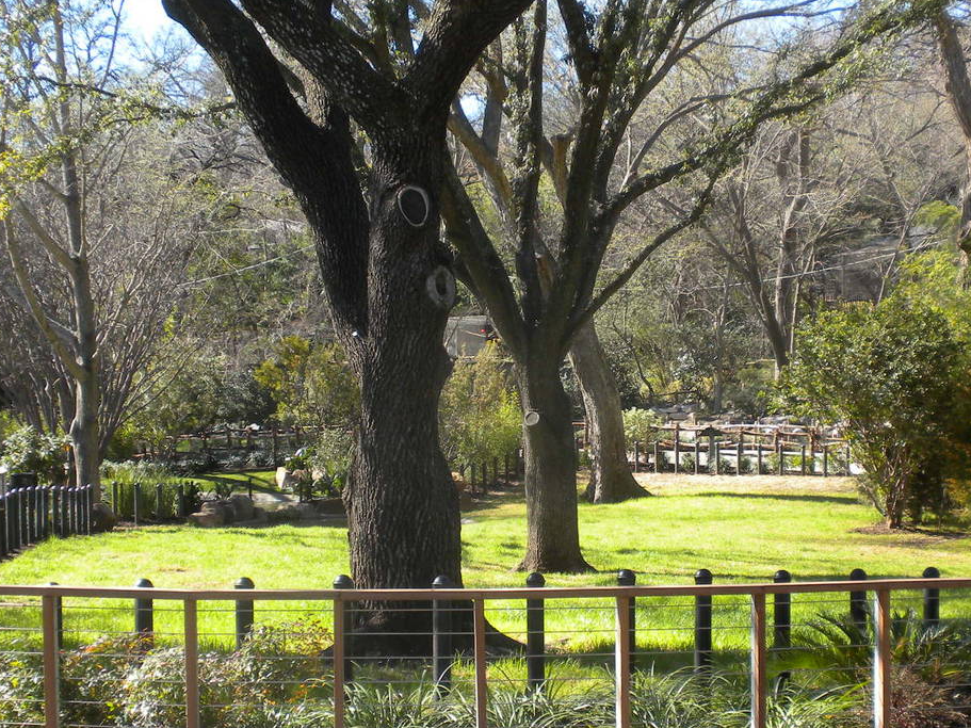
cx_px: 530
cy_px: 474
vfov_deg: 22.5
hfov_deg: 29.8
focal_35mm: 65
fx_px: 1823
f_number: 3.5
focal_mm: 6.6
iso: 64
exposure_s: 1/194
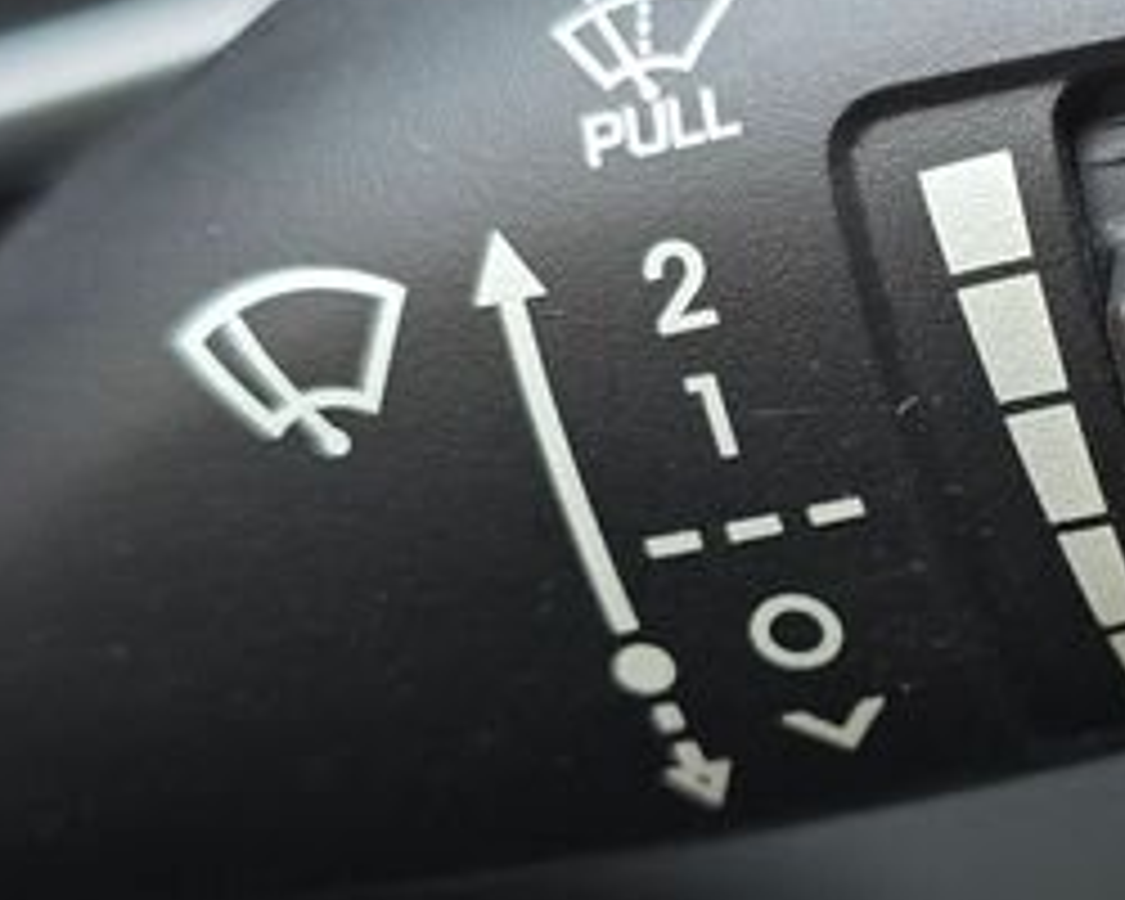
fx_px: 3063
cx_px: 963
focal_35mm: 92
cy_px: 432
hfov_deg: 20.5
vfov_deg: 16.7
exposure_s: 1/100
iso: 200
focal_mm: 6.3
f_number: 1.7
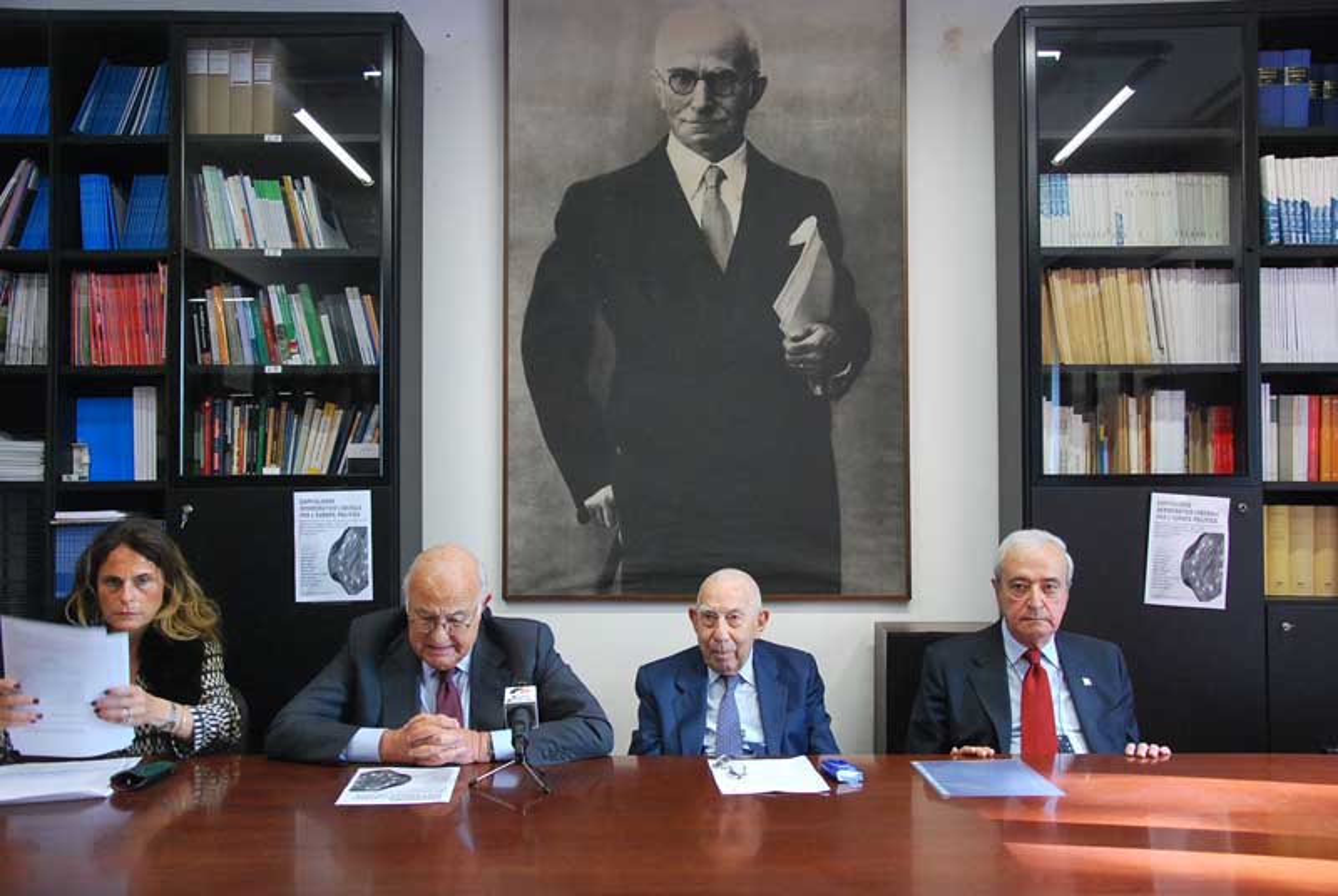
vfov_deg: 40.1
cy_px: 448
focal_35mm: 33
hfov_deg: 57.2
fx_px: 1228
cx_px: 669
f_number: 3.8
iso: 1000
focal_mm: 22
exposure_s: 1/30
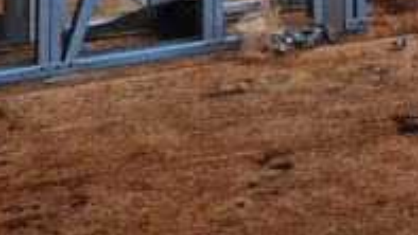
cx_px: 363
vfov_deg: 7.6
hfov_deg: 16.3
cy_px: -576
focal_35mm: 130
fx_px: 1441
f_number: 1.8
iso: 25
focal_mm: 5.4
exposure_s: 1/317
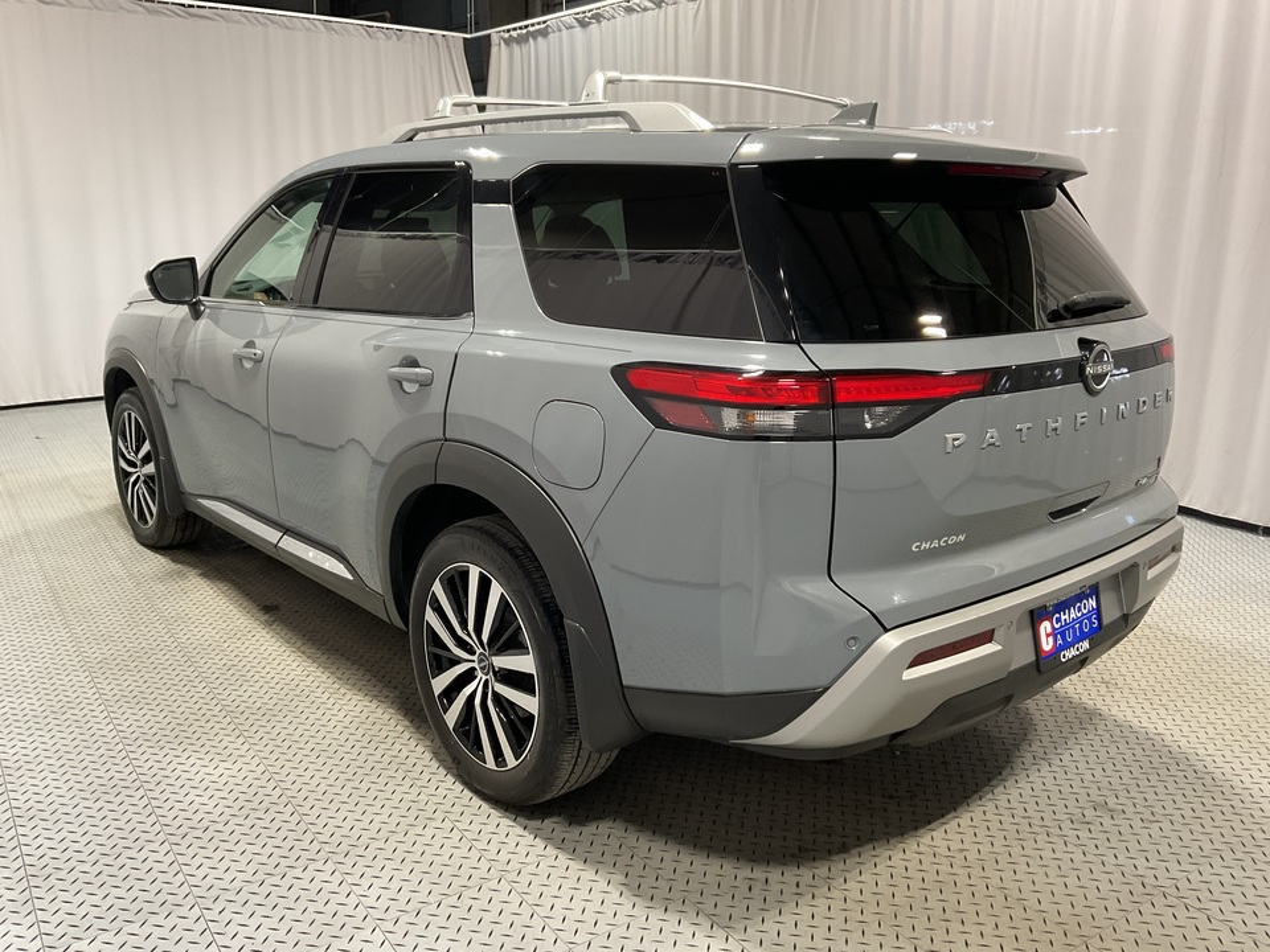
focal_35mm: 29
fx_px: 1064
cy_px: 476
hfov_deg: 61.7
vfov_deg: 48.2
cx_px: 635
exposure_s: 1/50
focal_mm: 3
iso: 80
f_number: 1.8
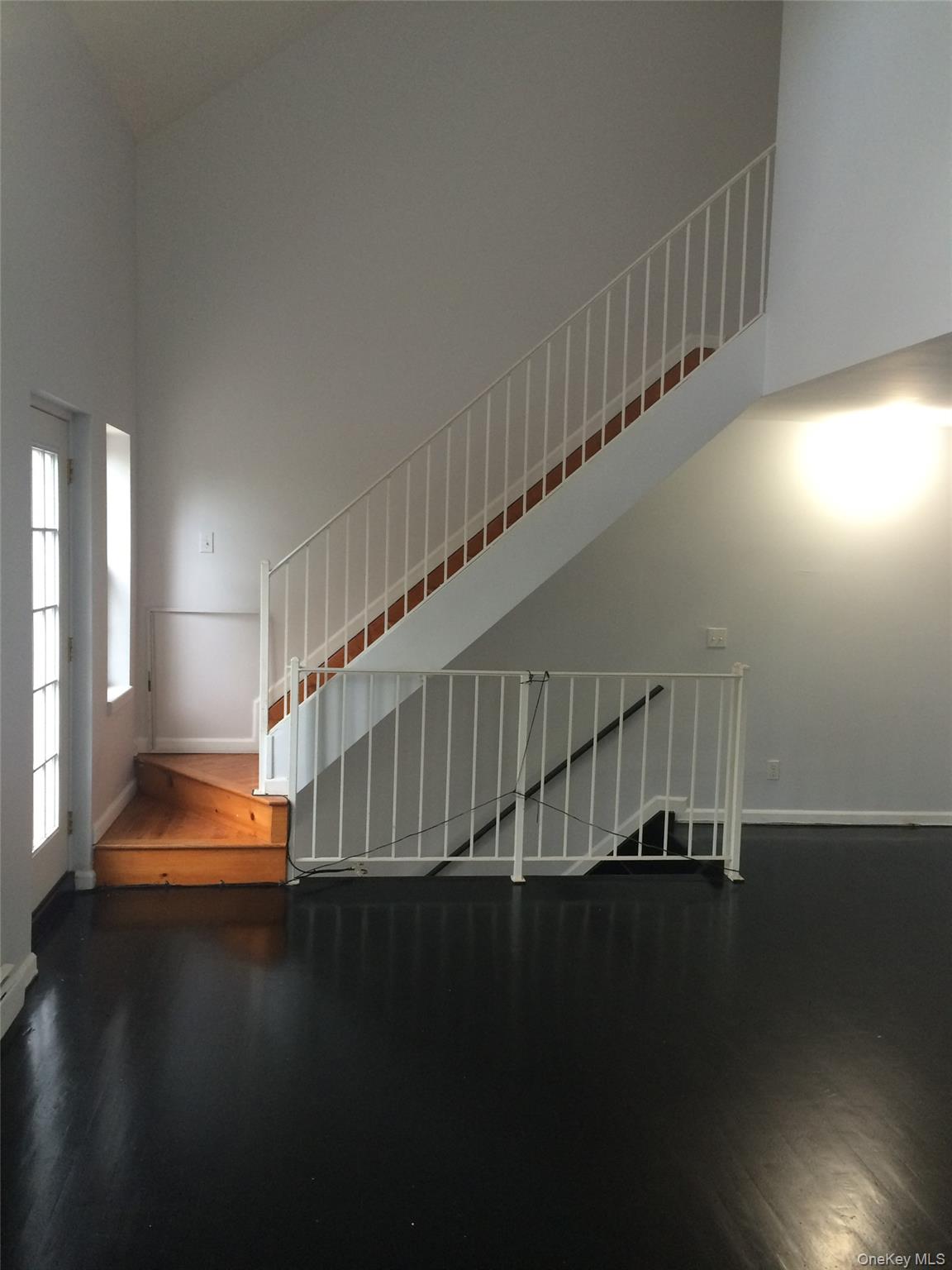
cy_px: 635
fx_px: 1063
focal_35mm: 29
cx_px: 476
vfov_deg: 61.7
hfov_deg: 48.2
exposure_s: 1/30
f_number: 2.2
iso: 100
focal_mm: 4.15
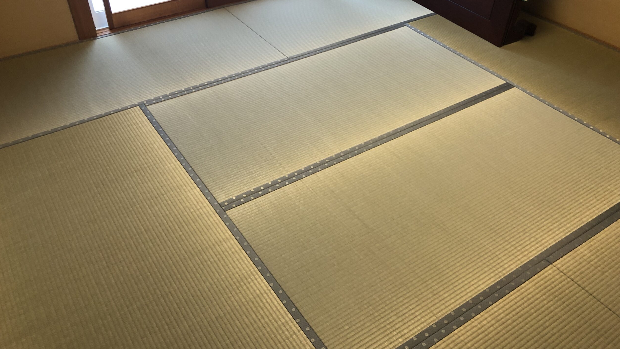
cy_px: 160
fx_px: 510
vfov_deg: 37.8
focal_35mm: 31
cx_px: 309
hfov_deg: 62.6
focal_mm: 3.99
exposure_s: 1/15
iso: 50
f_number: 1.8
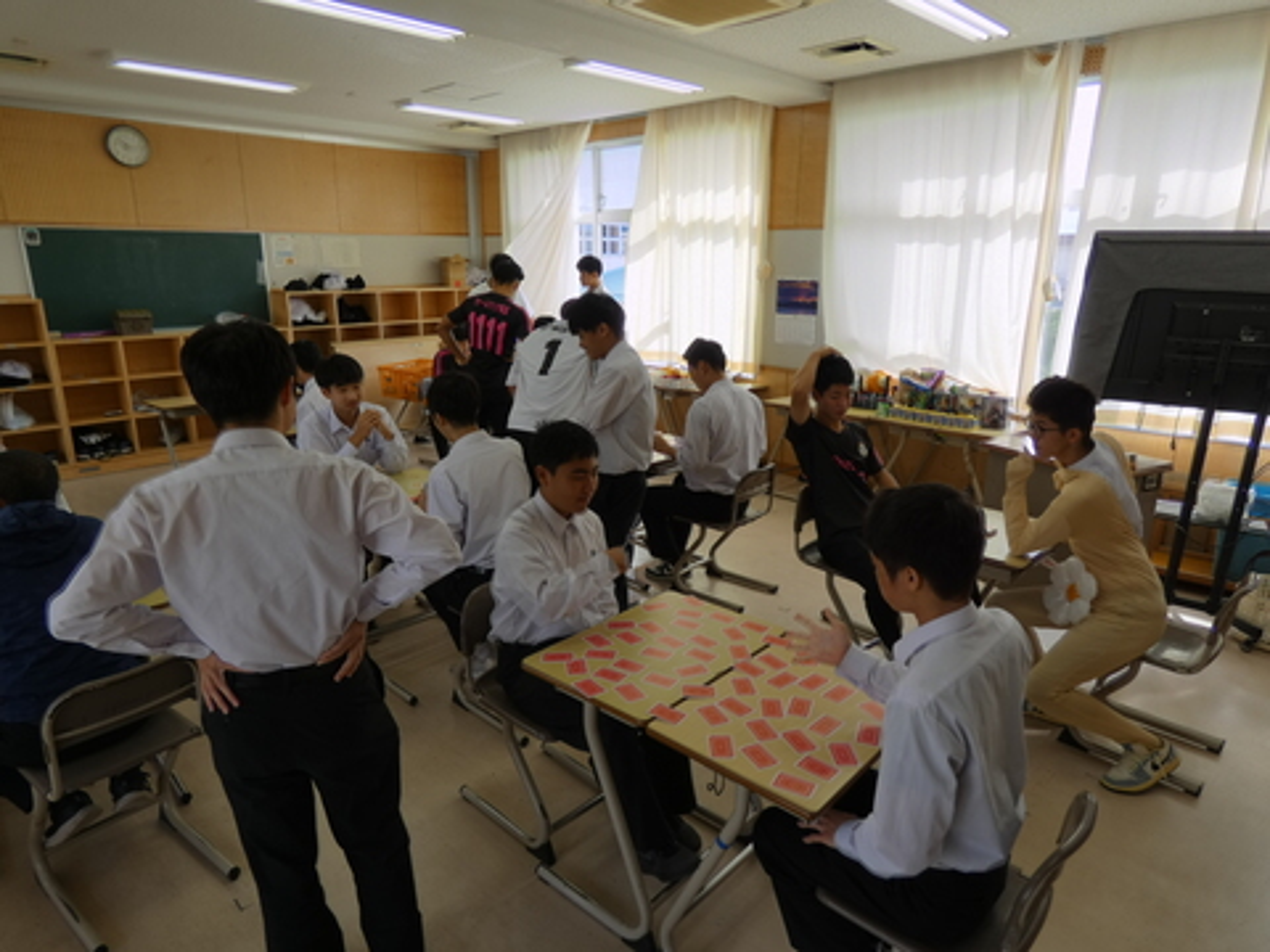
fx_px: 770
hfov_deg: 79.0
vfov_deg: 63.4
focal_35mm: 21
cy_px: 476
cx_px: 635
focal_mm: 3.6
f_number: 2.8
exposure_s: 1/250
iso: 80
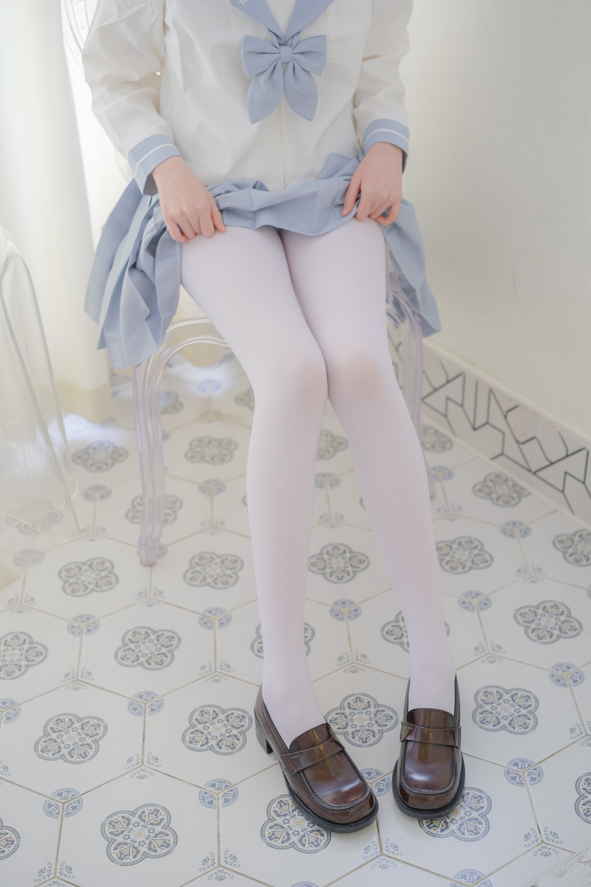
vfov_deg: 39.6
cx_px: 296
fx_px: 1231
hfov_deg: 27.0
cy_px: 444
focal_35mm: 50
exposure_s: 1/60
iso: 160
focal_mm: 33
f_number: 2
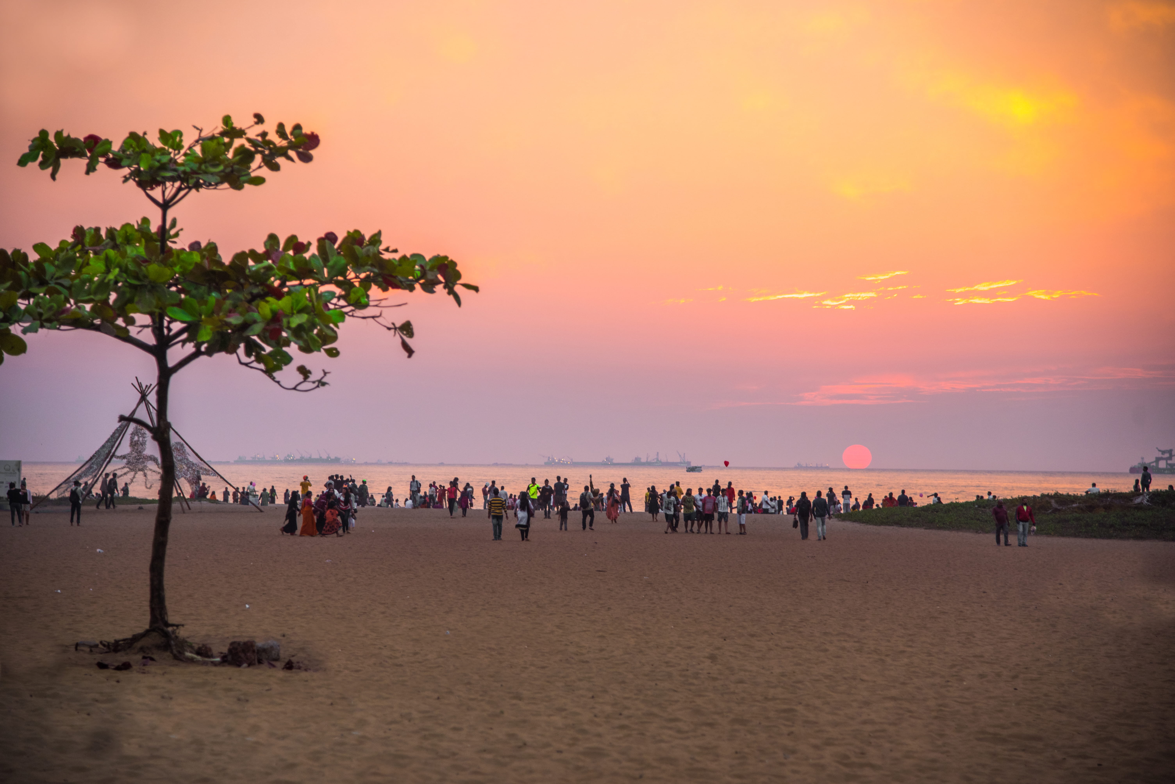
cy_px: 392
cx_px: 588
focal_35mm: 92
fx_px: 3004
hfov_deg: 22.1
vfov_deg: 14.9
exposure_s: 1/100
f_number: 4
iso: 200
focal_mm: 92
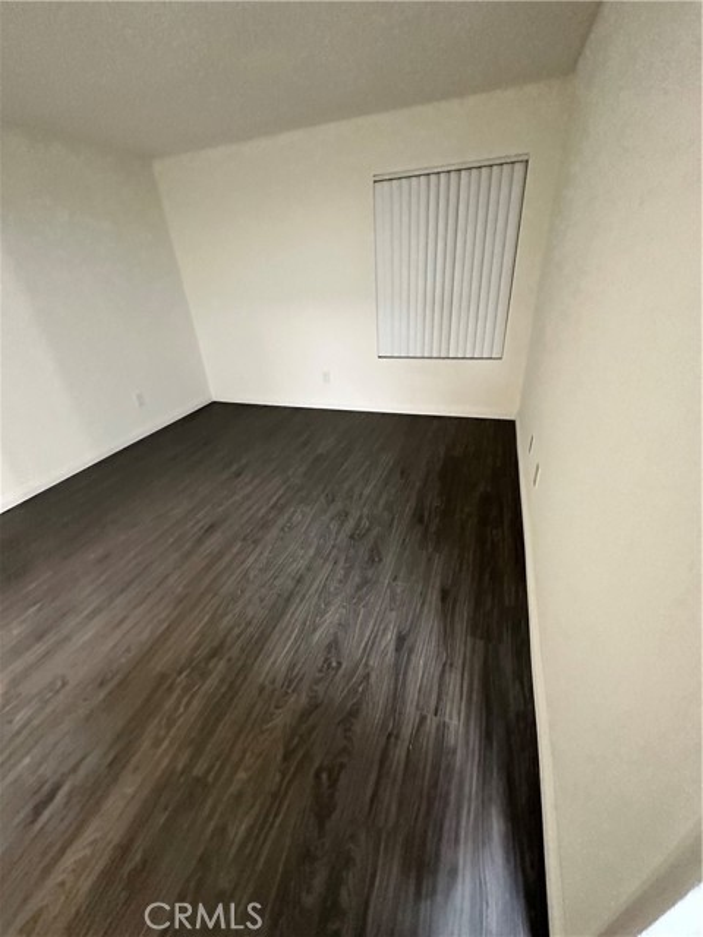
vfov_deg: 102.1
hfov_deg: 85.7
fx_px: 379
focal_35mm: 14
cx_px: 352
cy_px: 468
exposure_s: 1/60
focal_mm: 2.22
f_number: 2.2
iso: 1000
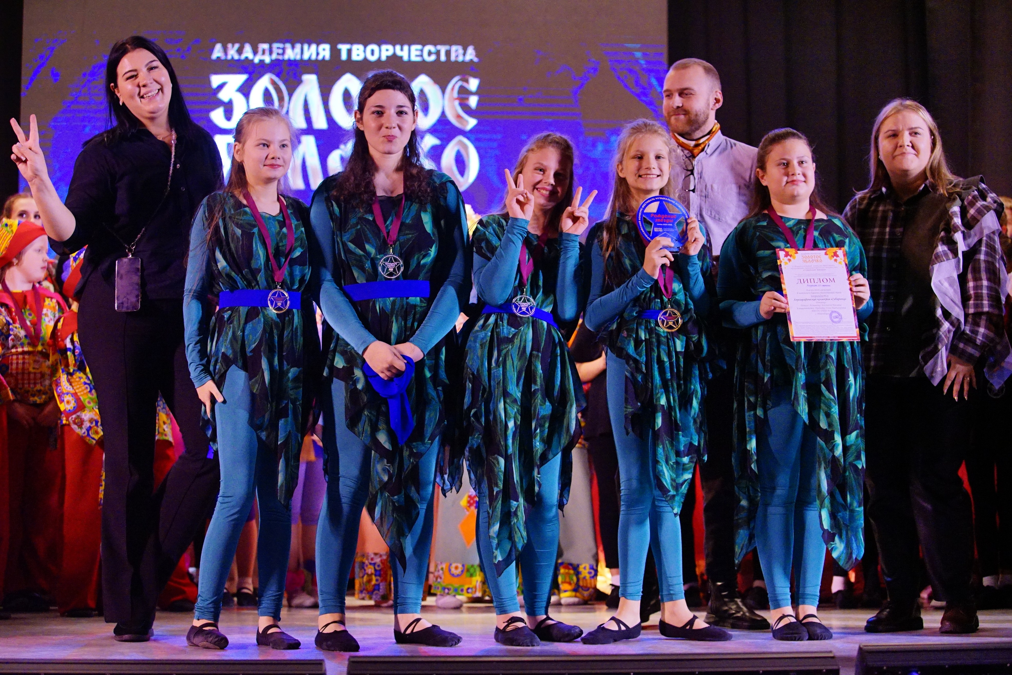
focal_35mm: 70
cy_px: 338
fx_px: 1968
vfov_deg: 19.5
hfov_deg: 28.8
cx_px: 506
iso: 3200
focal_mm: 70
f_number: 4
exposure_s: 1/320
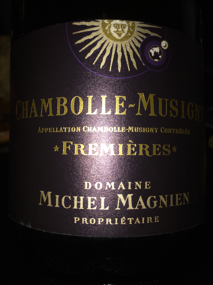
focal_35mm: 30
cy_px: 142
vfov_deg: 60.0
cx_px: 106
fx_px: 246
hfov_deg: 46.8
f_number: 2.2
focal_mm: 4.12
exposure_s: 1/227
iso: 32
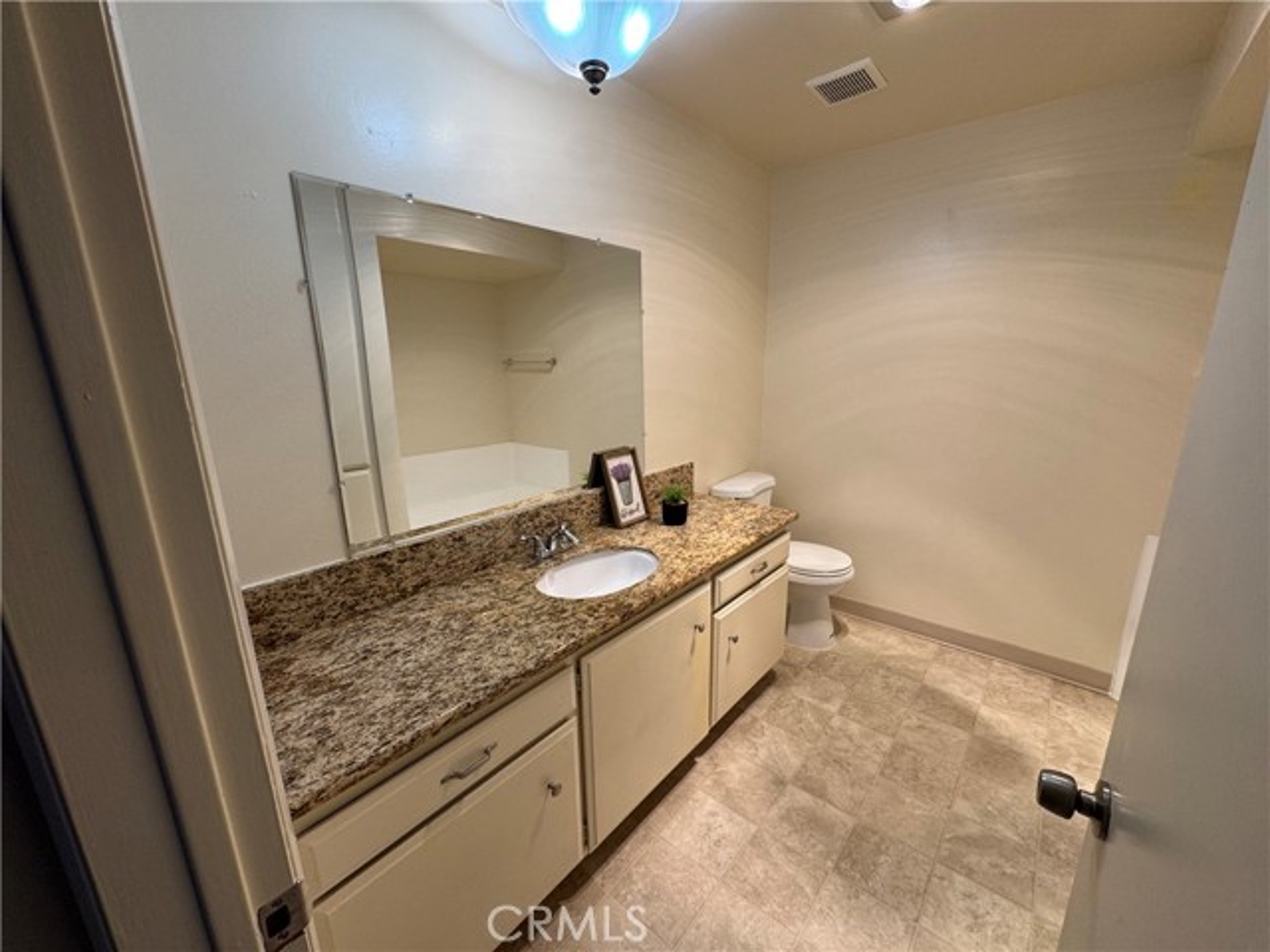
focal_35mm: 14
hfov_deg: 102.1
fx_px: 514
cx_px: 635
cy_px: 476
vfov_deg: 85.7
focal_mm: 2.22
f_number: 2.2
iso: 80
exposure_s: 1/120
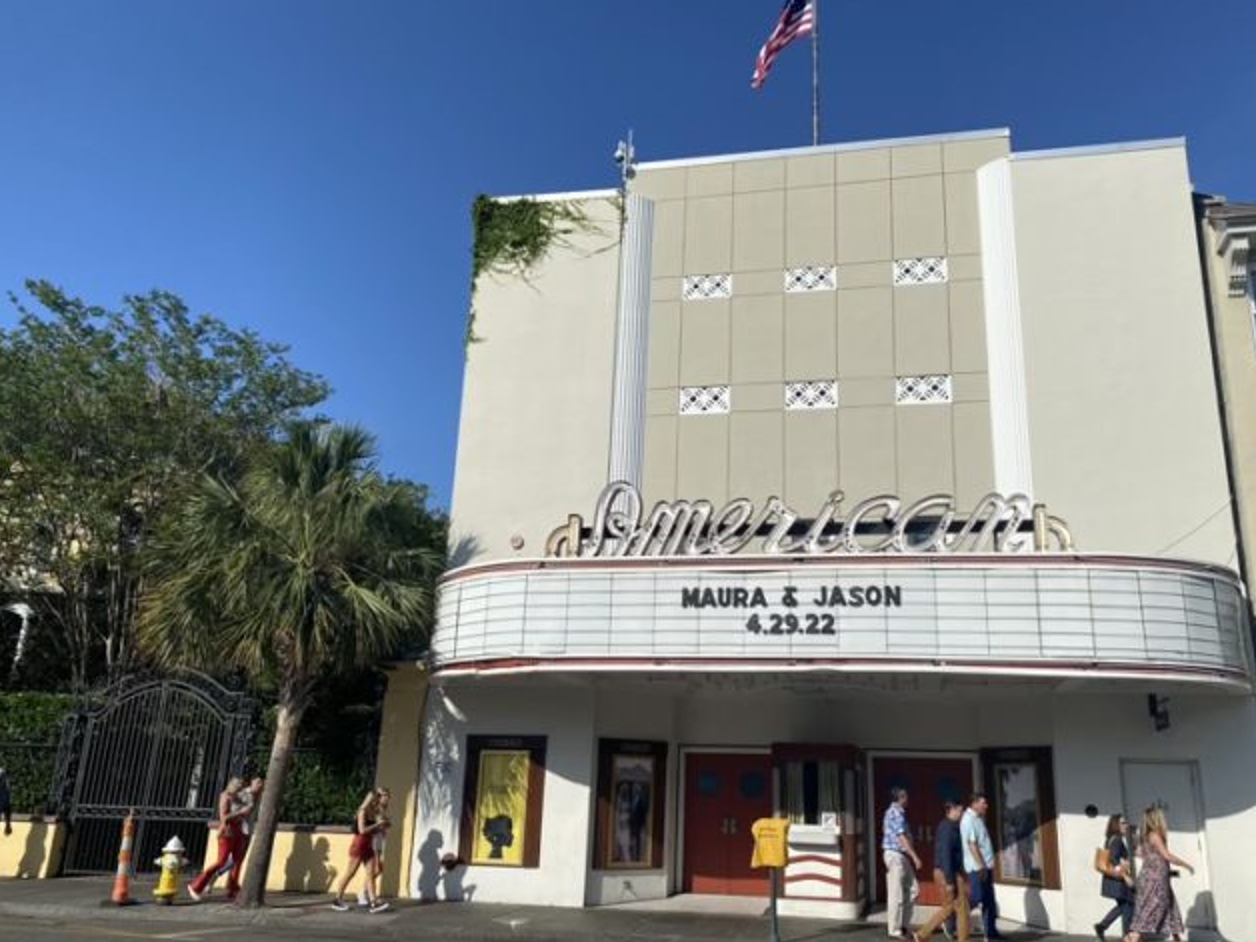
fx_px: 1052
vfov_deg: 48.2
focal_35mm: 29
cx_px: 680
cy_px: 479
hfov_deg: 61.6
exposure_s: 1/6061
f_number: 1.8
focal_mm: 4.25
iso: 32
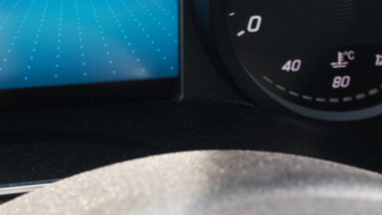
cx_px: 32
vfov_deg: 12.7
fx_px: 932
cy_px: -59
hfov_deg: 22.6
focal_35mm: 92
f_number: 8
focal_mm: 24.2
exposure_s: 1/60
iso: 1600
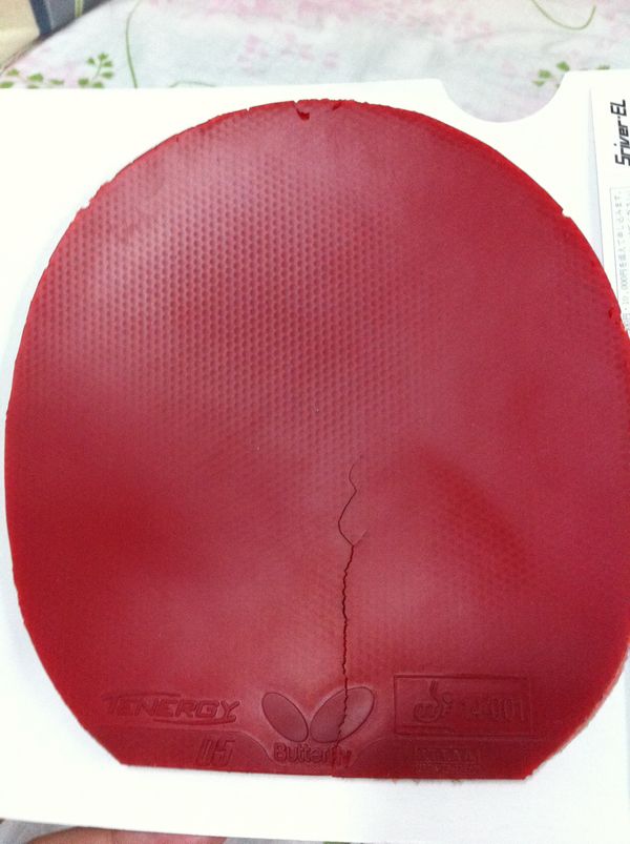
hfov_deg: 40.6
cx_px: 315
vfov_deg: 52.7
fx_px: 851
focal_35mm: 35
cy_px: 422
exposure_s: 1/17
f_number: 2.8
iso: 320
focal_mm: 3.85
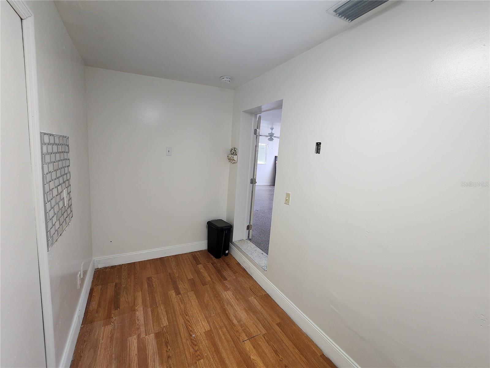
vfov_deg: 89.9
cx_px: 245
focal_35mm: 13
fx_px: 184
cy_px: 184
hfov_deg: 106.2
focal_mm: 2.2
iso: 160
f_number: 2.2
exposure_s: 1/60
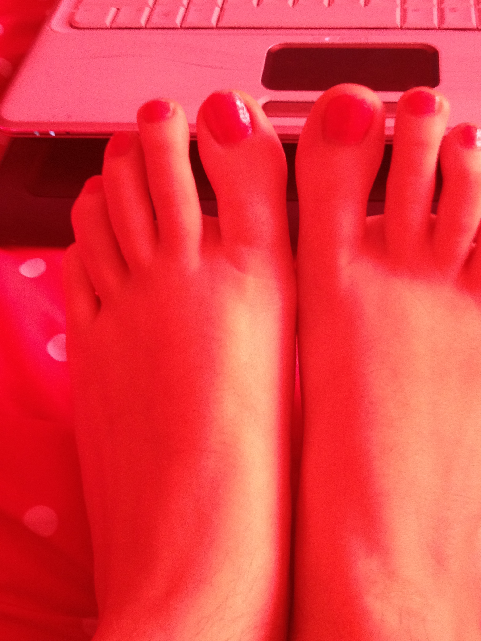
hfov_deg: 34.2
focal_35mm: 42
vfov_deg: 44.8
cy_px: 323
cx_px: 287
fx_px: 778
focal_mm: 4.28
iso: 160
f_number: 2.4
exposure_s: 1/20
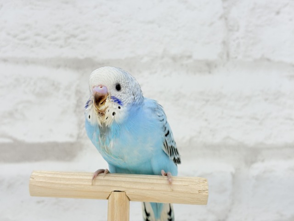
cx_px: 147
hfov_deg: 36.8
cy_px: 110
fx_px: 442
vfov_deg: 28.0
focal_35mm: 52
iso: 64
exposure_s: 1/100
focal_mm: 5.96
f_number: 1.6
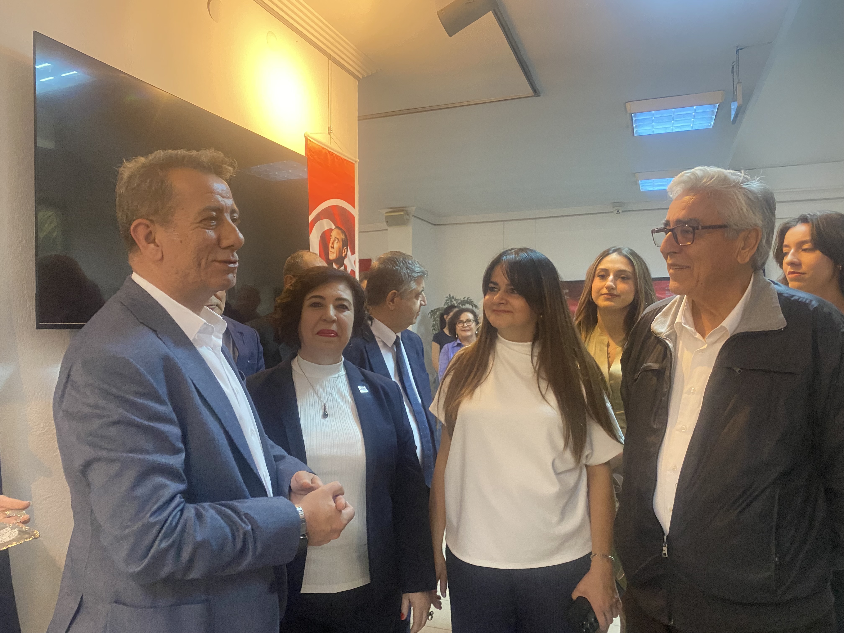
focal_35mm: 26
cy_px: 316
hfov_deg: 67.3
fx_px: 634
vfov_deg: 53.1
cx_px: 422
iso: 500
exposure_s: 1/50
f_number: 1.8
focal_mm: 4.25
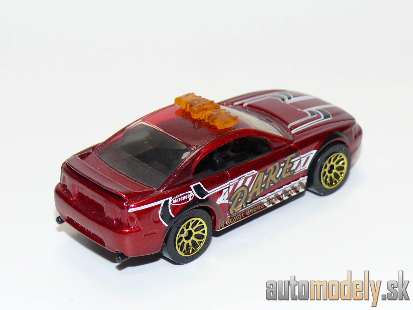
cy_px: 155
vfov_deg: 14.4
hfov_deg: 19.1
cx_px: 206
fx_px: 1229
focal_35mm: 103
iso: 100
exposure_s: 1/30
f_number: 4
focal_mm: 13.6
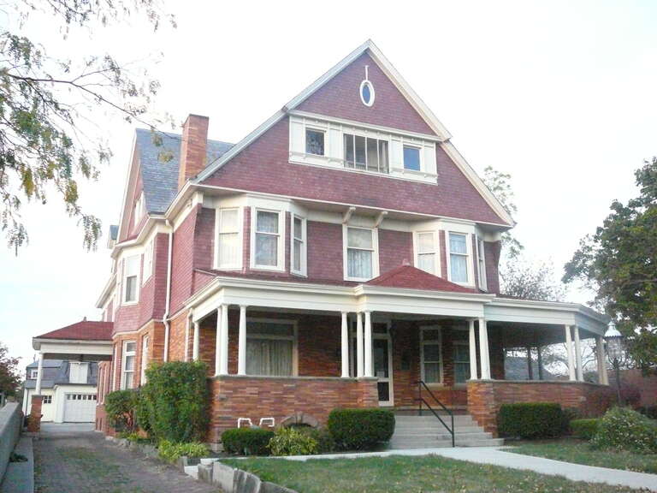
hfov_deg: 52.6
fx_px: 664
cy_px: 246
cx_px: 328
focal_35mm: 35
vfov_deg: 40.7
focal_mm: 5.2
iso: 800
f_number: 2.8
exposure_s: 1/400
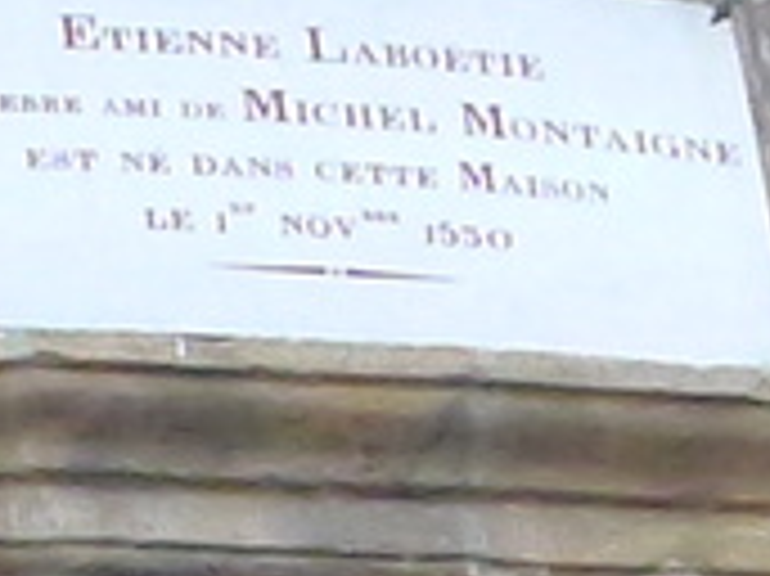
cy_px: 918
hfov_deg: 5.9
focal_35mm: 337
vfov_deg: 4.4
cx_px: 383
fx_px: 7491
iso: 12800
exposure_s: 1/1000
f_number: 4.5
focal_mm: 19.2
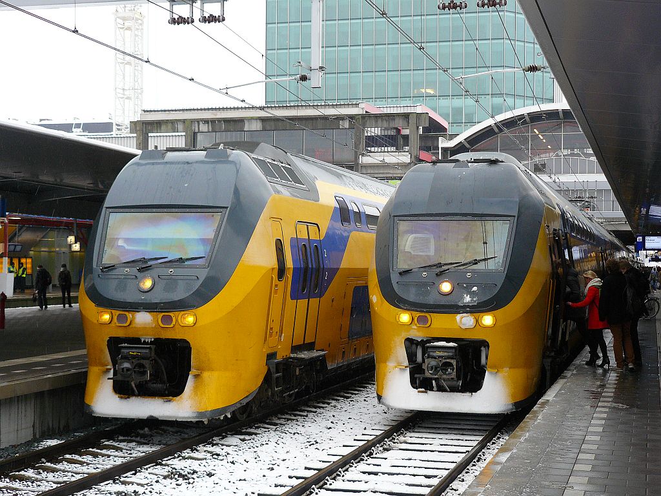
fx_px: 1127
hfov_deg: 32.7
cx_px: 330
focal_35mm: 59
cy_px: 248
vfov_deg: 24.8
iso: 100
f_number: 3.2
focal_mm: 9.9
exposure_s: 1/60
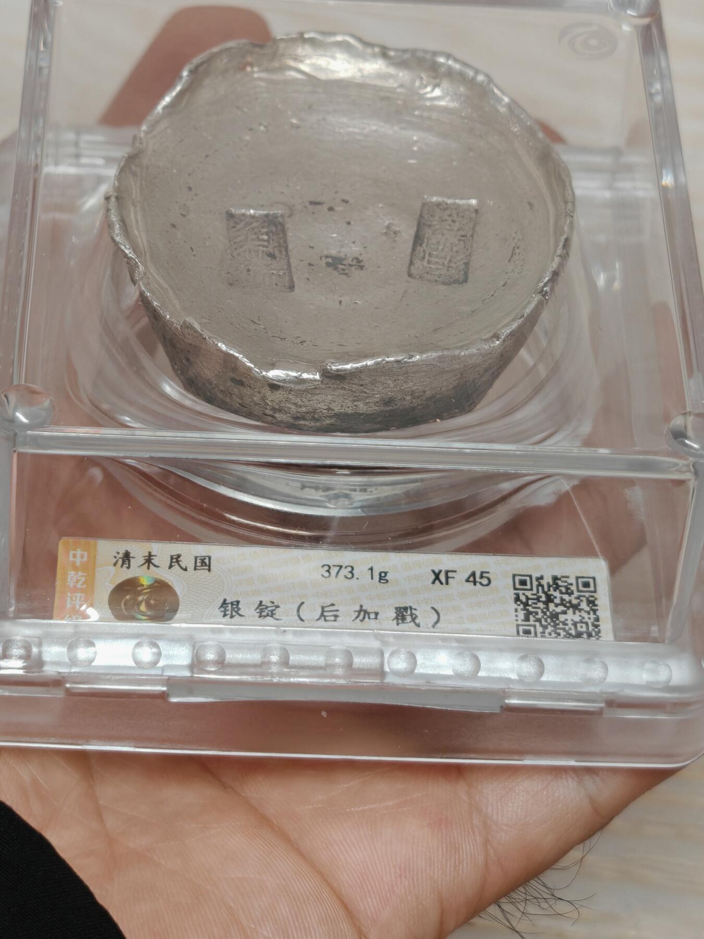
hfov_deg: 15.6
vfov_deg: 20.7
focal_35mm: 95
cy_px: 470
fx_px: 2576
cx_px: 352
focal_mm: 7.62
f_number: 1.6
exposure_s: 1/100
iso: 64
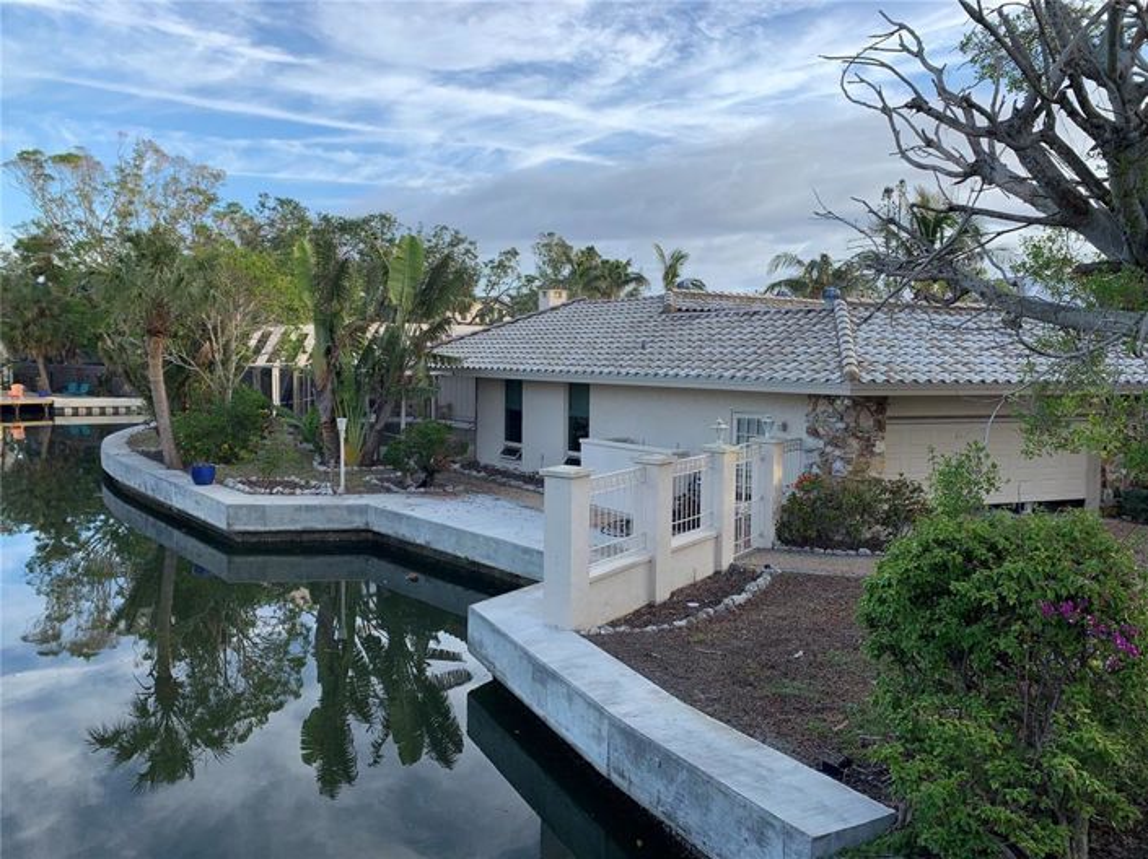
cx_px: 574
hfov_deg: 67.3
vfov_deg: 53.0
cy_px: 430
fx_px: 862
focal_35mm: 26
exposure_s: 1/546
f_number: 1.8
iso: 25
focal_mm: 4.25
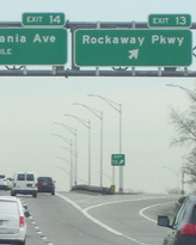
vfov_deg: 4.7
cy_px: 249
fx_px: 2987
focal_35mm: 412
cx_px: -60
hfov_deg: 3.7
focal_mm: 18
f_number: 4.6
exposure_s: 1/400
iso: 80
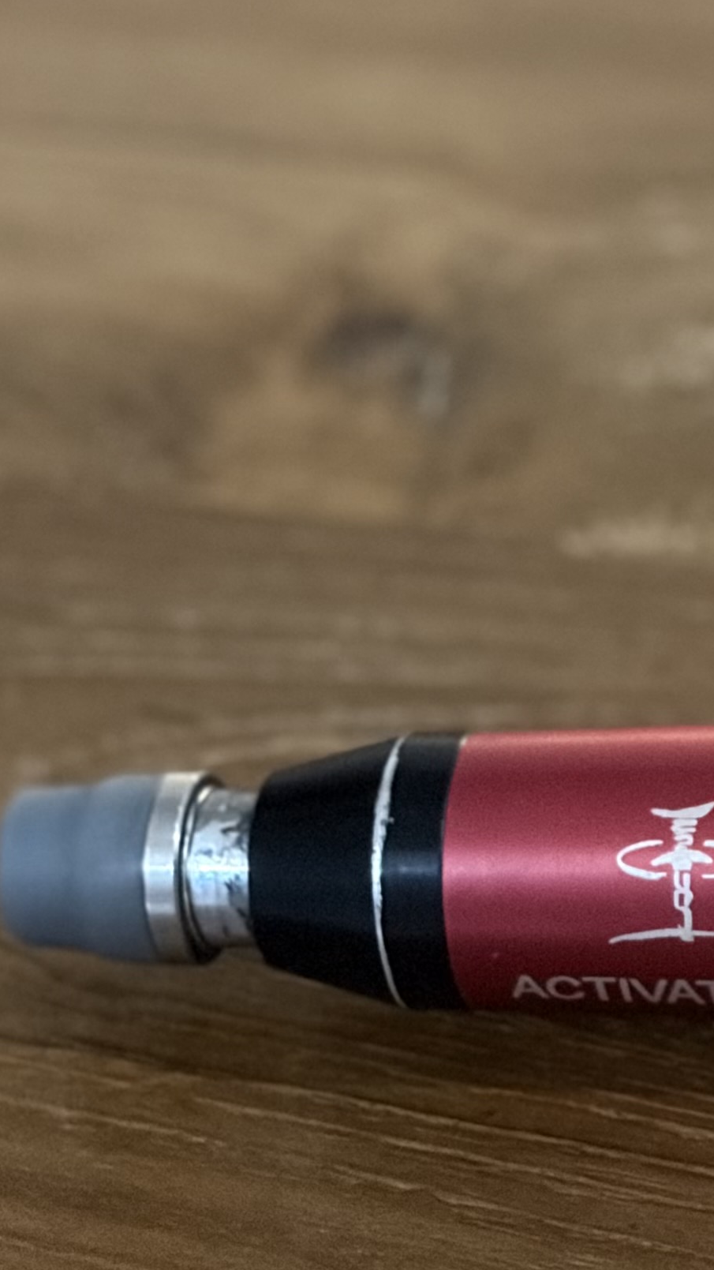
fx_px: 4780
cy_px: 787
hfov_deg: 8.2
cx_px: 1336
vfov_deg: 15.1
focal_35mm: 142
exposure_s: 1/20
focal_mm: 5.96
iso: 400
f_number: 1.6
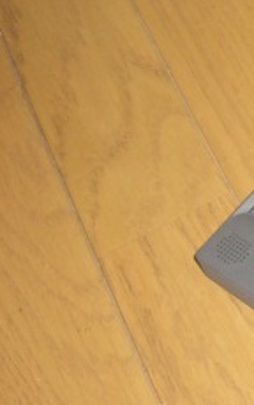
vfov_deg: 18.5
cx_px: 563
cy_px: 116
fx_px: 1239
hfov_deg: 10.4
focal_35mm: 112
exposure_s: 1/60
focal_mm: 6.2
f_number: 2.7
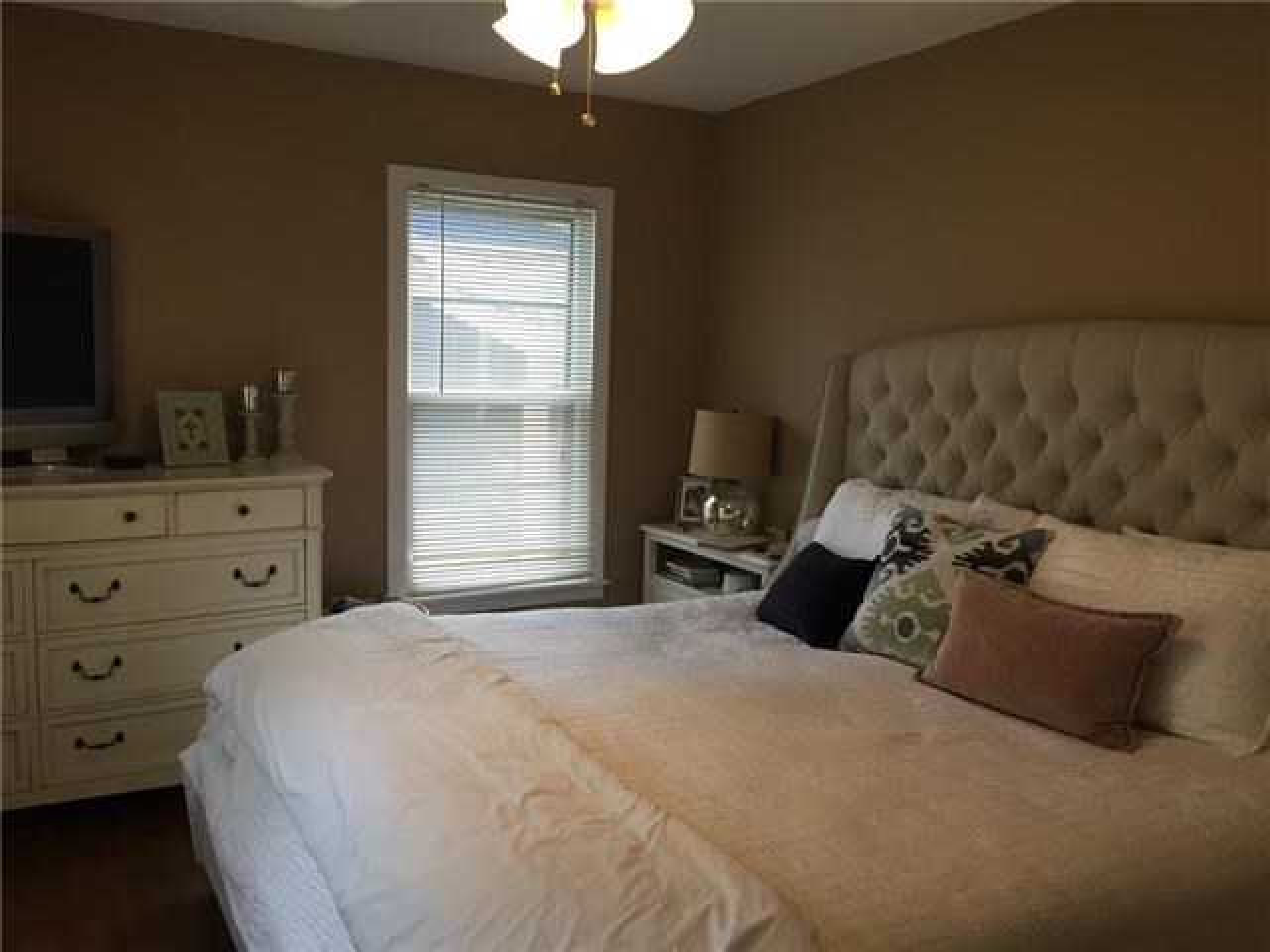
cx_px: 635
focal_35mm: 29
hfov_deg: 61.7
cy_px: 476
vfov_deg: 48.2
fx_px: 1064
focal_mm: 4.15
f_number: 2.2
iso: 32
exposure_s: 1/40
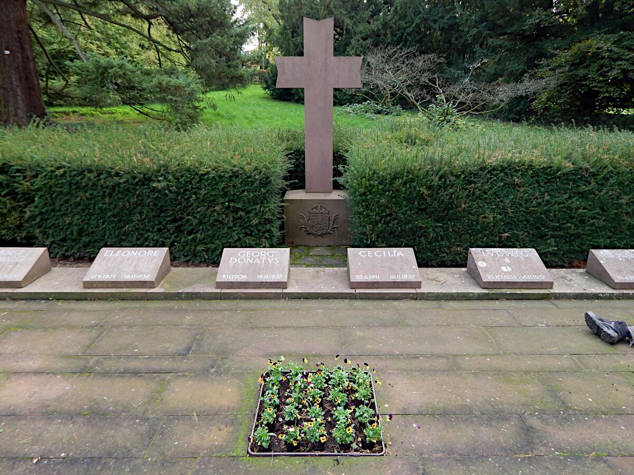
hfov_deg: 73.9
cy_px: 238
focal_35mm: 23
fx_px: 421
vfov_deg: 58.9
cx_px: 317
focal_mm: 4
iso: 125
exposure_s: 1/100
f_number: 3
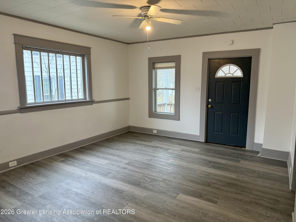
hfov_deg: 71.6
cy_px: 111
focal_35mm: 24
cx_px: 148
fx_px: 205
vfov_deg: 56.8
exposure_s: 1/120
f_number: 1.78
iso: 250
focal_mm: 6.76
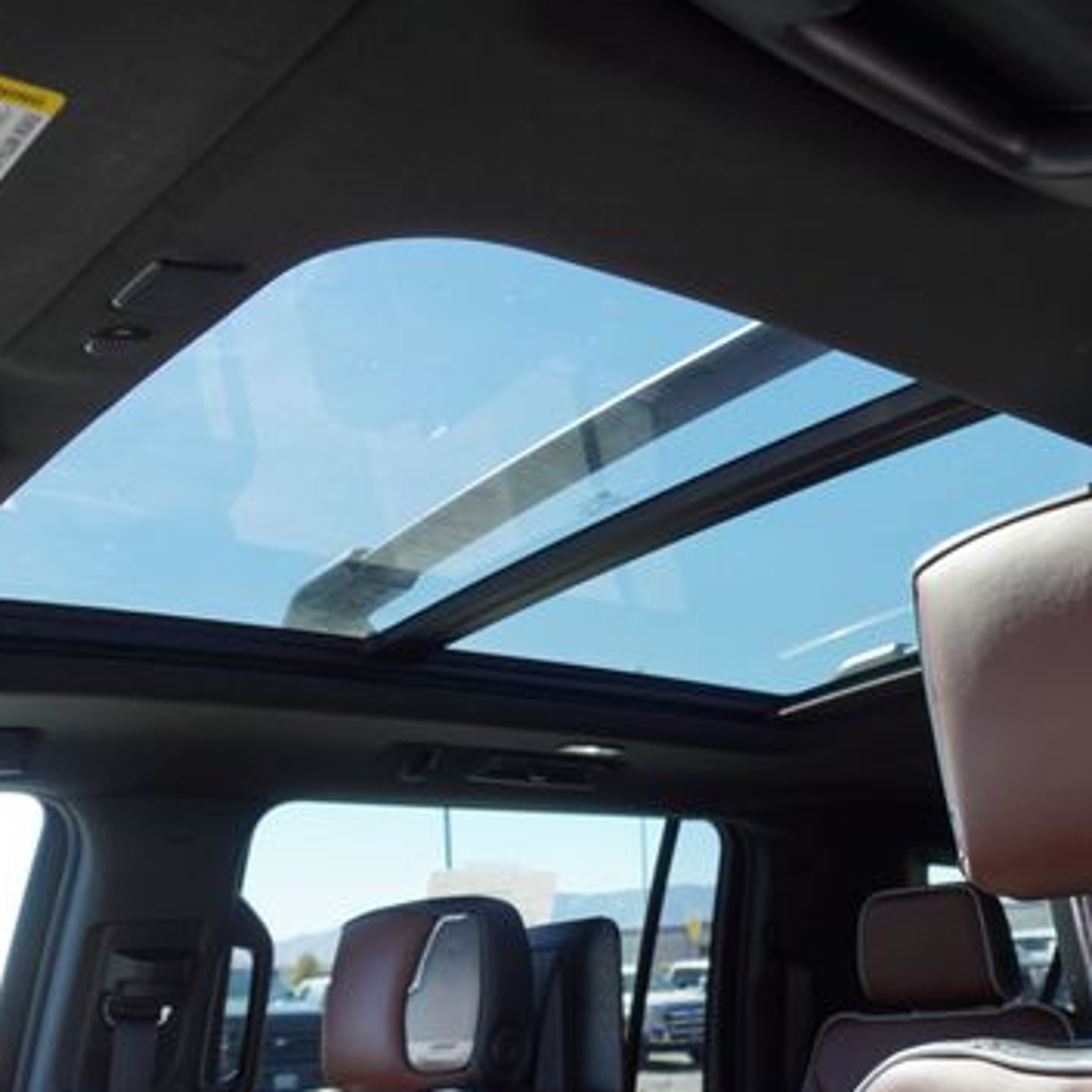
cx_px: 699
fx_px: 1321
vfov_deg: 44.7
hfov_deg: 44.5
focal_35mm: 37
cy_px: 643
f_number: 4.5
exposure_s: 1/80
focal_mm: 16
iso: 100
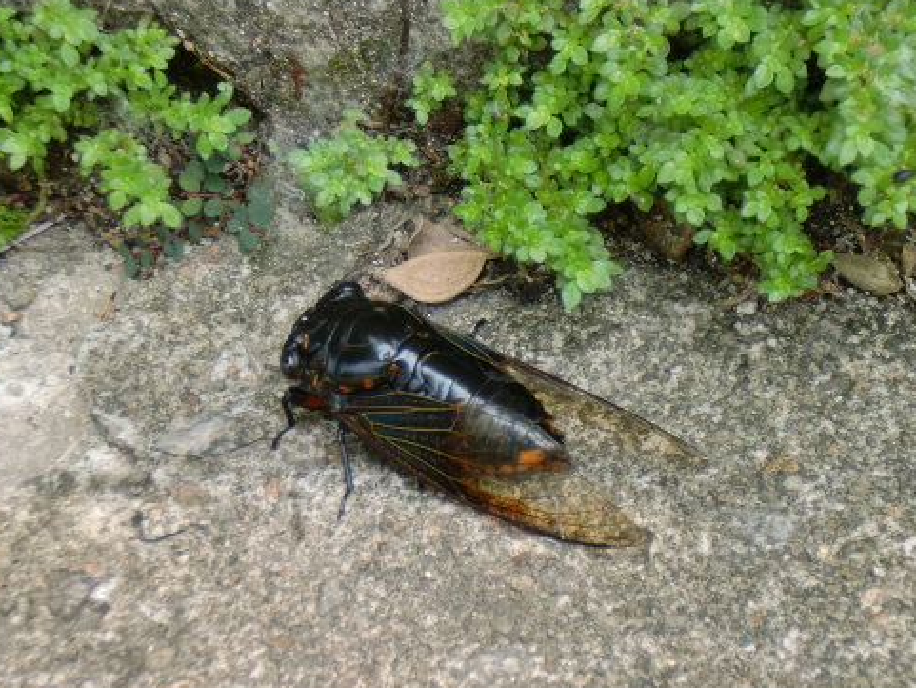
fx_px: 3732
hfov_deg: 14.0
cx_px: 463
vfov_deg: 10.5
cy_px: 404
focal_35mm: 141
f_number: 5.9
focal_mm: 18.9
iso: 100
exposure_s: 1/100
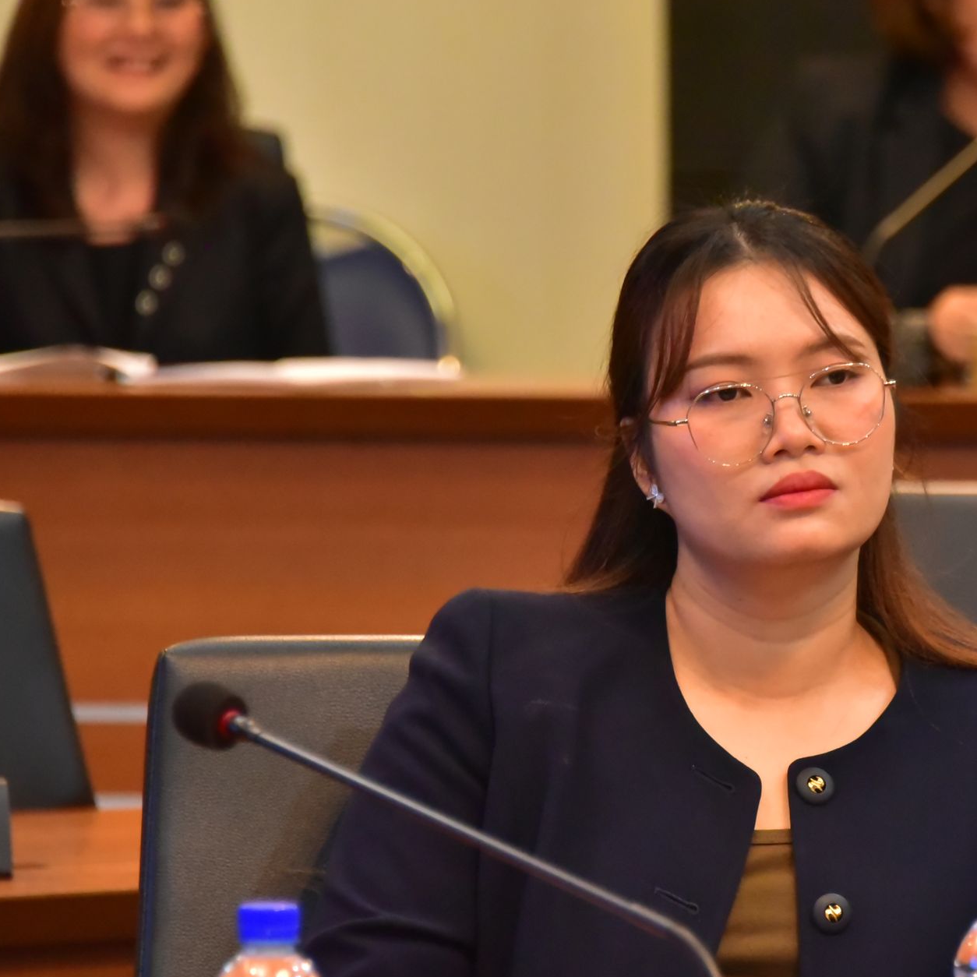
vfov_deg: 4.9
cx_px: 805
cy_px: 529
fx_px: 11368
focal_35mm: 356
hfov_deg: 4.9
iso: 8000
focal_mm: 210
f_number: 5.6
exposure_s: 1/125
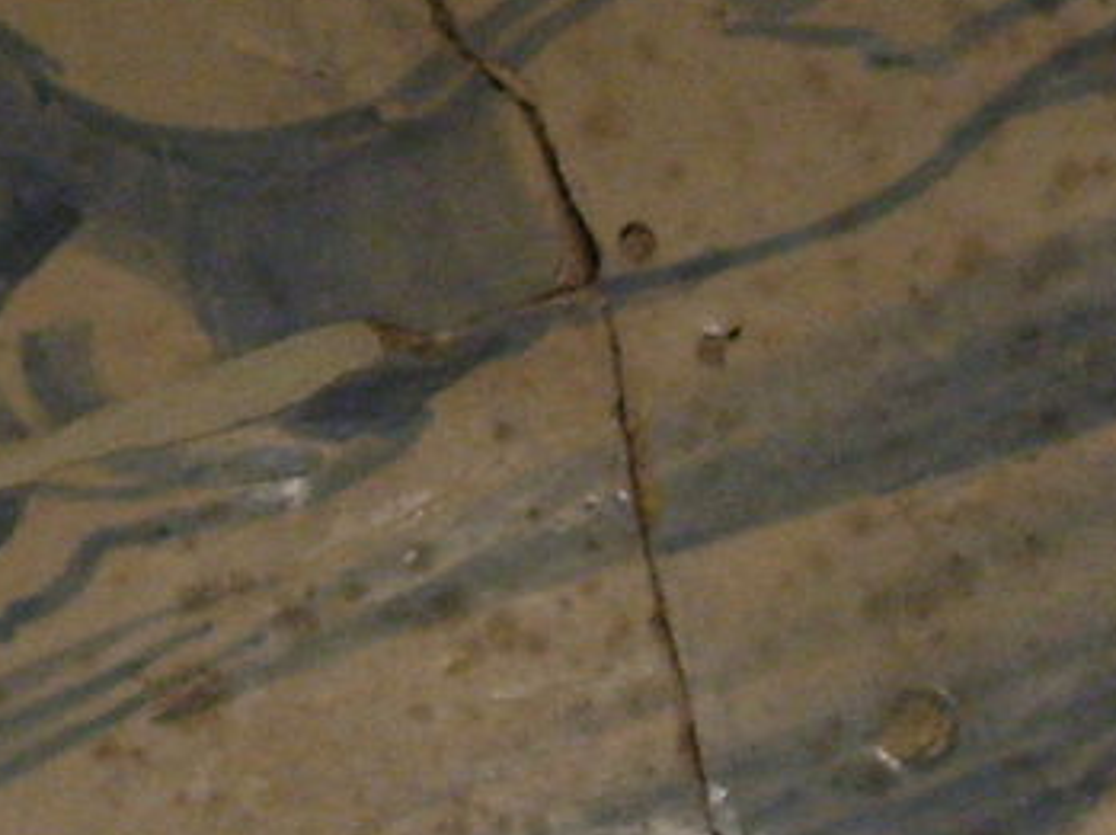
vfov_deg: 8.3
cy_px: 131
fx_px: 5765
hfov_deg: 11.1
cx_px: 473
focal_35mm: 179
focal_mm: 6.6
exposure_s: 1
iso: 150
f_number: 3.5
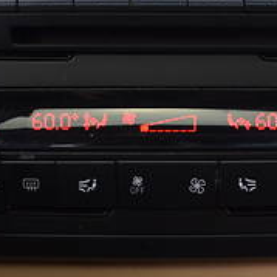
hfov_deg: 15.3
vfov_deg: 14.7
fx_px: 1032
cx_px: 178
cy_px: -79
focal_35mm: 114
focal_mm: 20
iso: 400
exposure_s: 1/50
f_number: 10
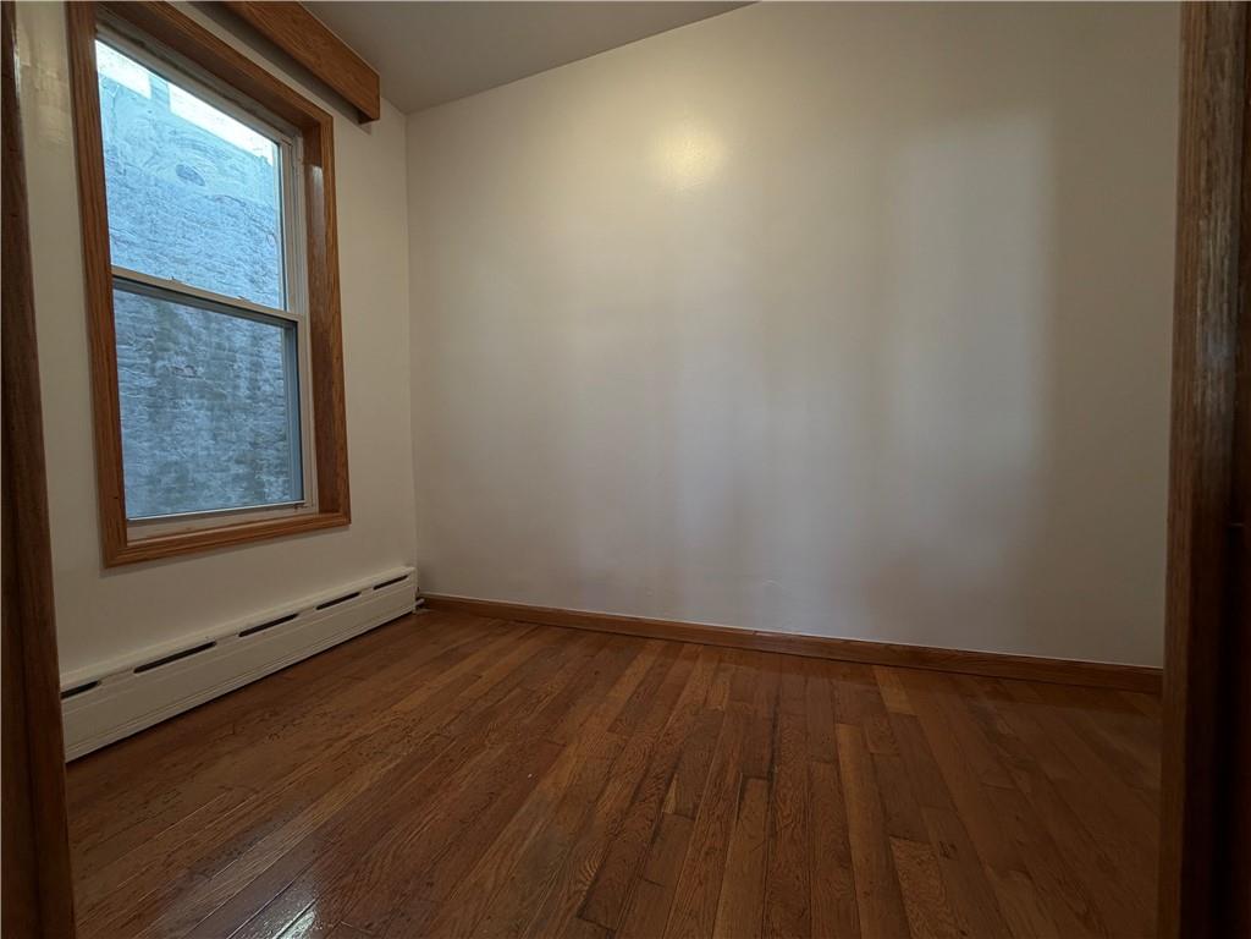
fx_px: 506
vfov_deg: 85.7
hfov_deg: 102.1
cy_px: 470
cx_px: 626
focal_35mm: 14
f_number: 2.2
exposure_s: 1/120
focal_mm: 2.22
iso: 200
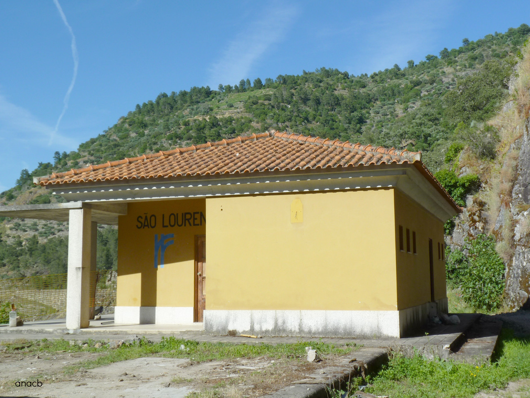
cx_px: 265
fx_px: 689
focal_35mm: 45
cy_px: 199
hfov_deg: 42.1
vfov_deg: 32.2
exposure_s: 1/400
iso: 80
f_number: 5.6
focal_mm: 8
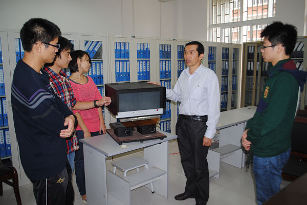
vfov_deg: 43.7
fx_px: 256
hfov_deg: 61.9
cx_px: 154
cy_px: 102
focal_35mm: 30
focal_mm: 20
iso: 200
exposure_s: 1/60
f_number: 3.8
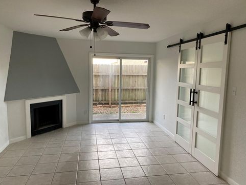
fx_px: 192
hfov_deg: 65.3
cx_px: 123
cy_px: 92
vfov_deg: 51.4
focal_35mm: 27
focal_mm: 4.25
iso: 100
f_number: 1.8
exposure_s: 1/120
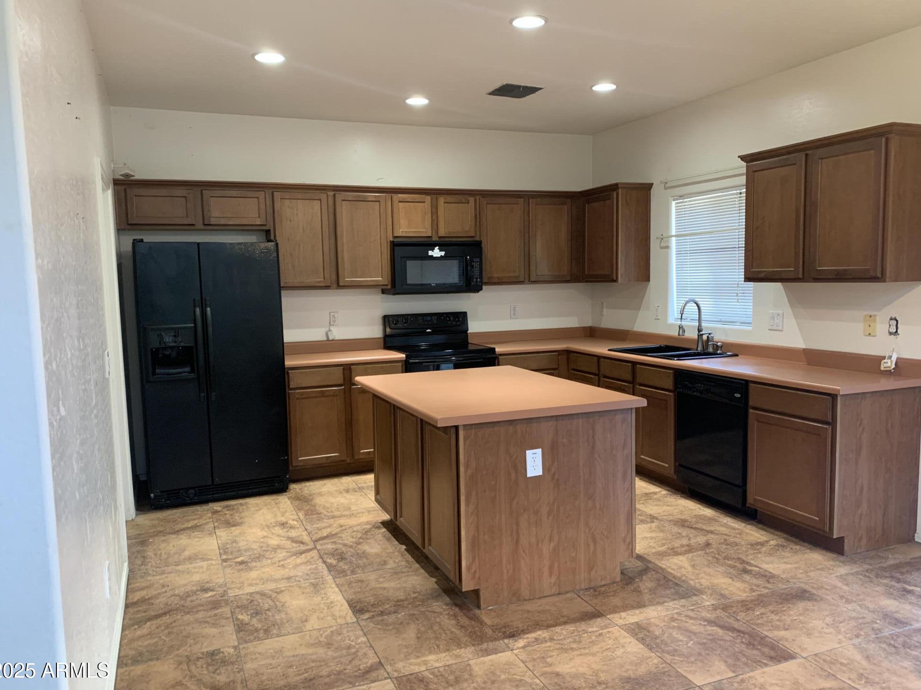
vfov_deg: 51.3
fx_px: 718
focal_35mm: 27
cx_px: 467
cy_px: 345
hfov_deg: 65.3
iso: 200
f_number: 1.8
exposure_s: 1/60
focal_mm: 4.25
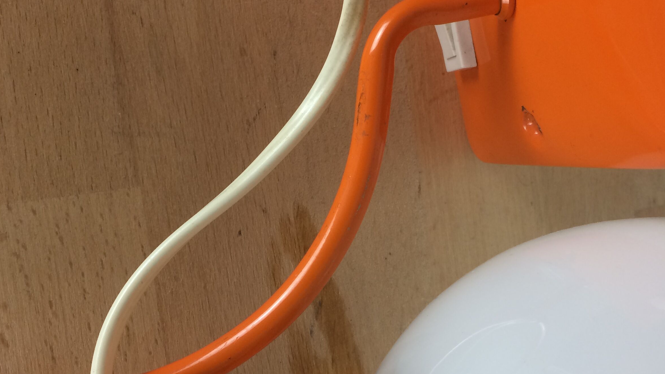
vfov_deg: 27.0
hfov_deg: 46.4
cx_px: 328
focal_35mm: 44
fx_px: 776
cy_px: 227
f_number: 2.2
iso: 50
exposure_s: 1/50
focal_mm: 4.15
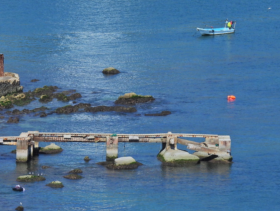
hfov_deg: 4.1
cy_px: 85
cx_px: 60
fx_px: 3941
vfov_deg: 3.1
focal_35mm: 487
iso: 100
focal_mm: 46.4
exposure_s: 1/1250
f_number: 4.5
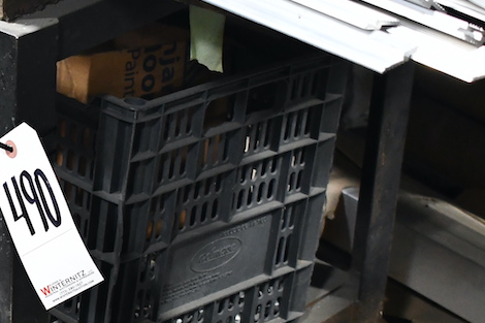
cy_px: 262
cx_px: -58
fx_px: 1872
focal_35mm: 139
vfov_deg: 9.8
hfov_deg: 14.4
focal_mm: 34
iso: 3200
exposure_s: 1/80
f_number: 4.5
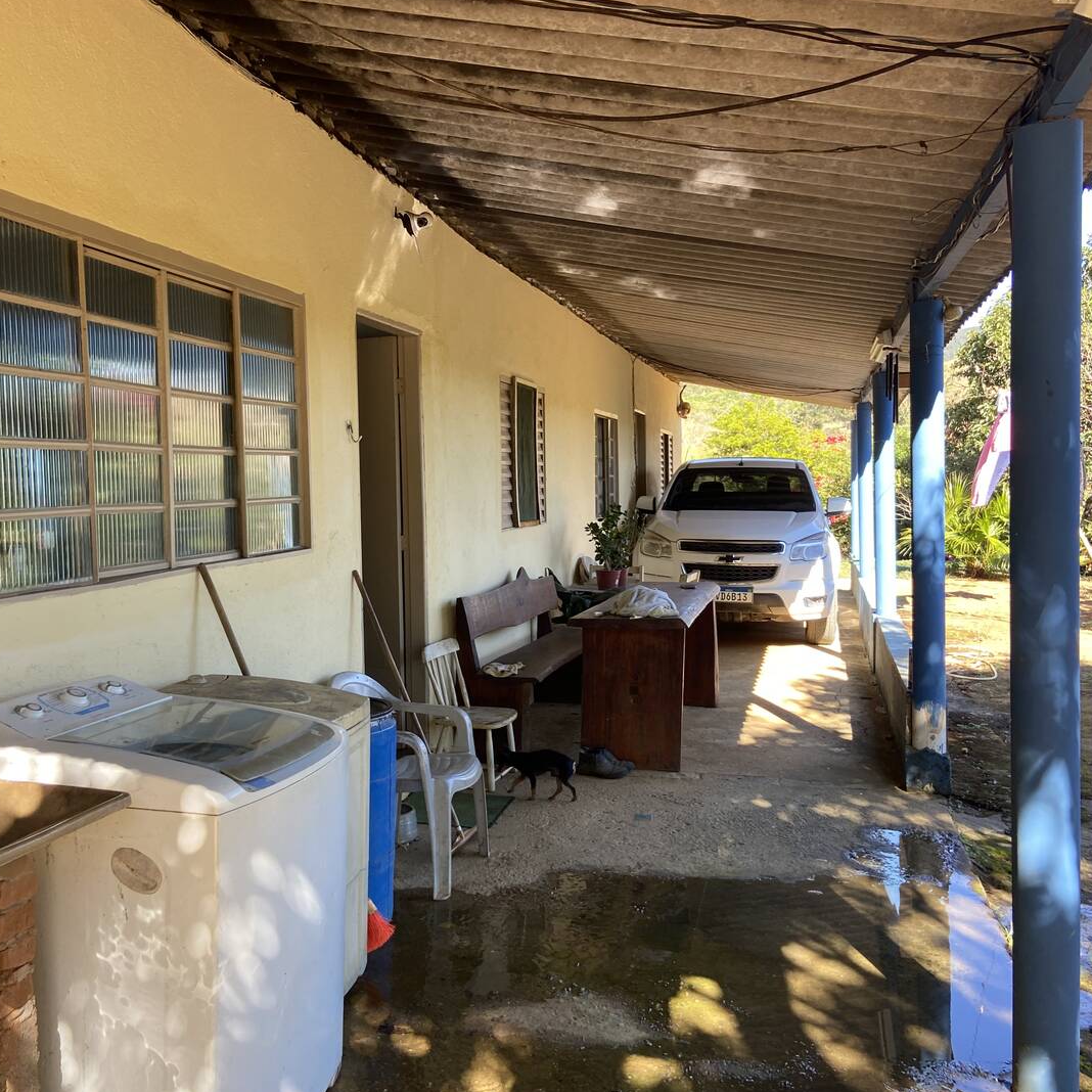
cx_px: 507
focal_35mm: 31
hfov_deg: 52.5
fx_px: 1106
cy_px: 545
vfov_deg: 52.5
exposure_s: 1/122
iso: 32
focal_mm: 4.25
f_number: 1.8
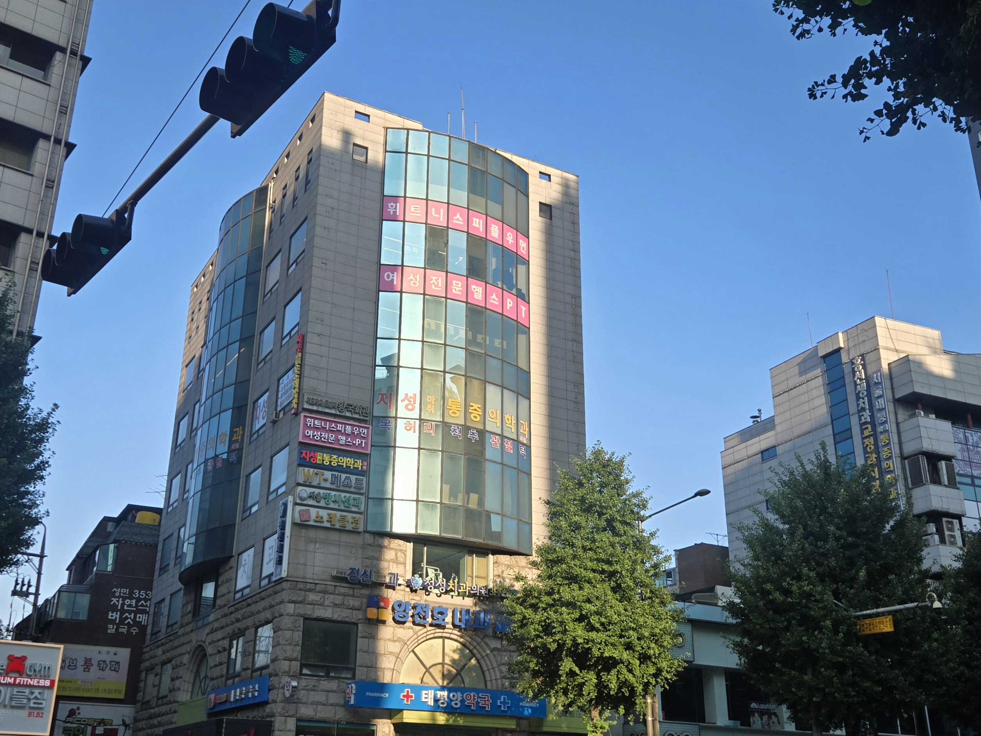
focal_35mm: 23
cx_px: 490
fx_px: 652
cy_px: 368
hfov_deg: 73.9
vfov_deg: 58.9
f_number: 1.8
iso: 80
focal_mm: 5.4
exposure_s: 1/2500
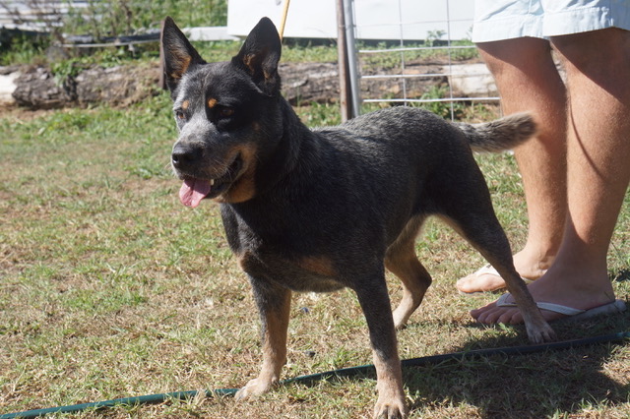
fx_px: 1102
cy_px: 210
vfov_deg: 21.5
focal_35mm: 63
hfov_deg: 31.9
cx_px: 315
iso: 100
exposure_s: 1/200
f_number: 8
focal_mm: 42
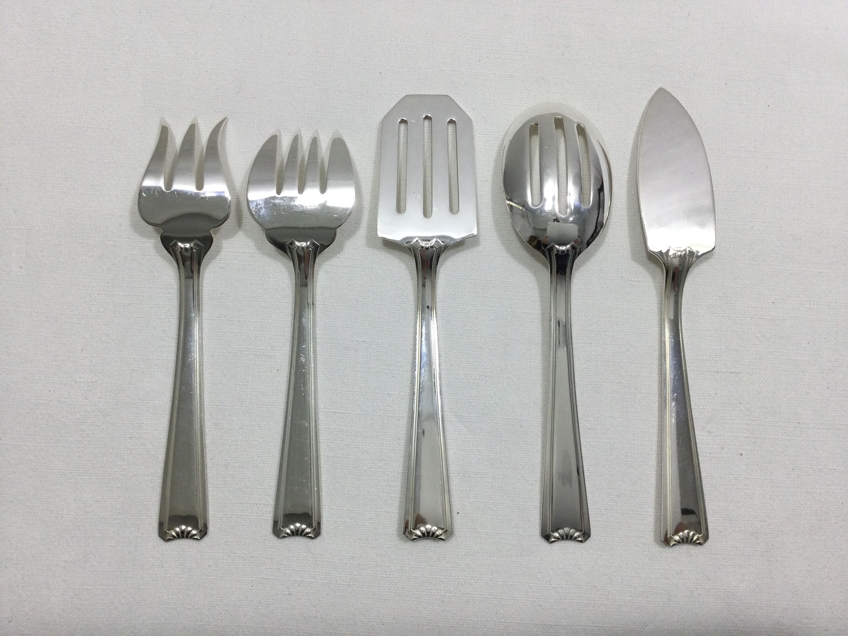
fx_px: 759
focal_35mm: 31
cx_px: 424
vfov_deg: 45.4
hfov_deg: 58.4
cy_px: 318
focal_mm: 3.3
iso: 50
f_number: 2.4
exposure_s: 1/100
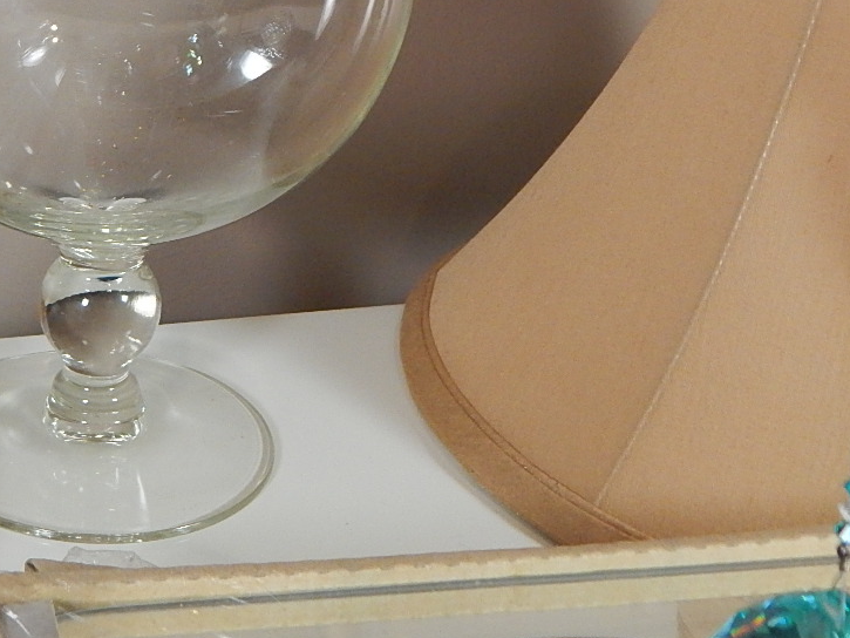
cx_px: 46
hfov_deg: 25.0
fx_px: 1842
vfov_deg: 19.1
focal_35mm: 75
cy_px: 5
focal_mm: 6.1
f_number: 3.3
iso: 400
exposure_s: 1/125
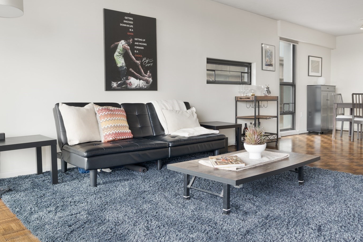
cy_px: 109
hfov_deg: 61.4
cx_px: 219
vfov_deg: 43.5
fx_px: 302
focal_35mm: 30
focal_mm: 20
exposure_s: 1.3
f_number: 8
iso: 200
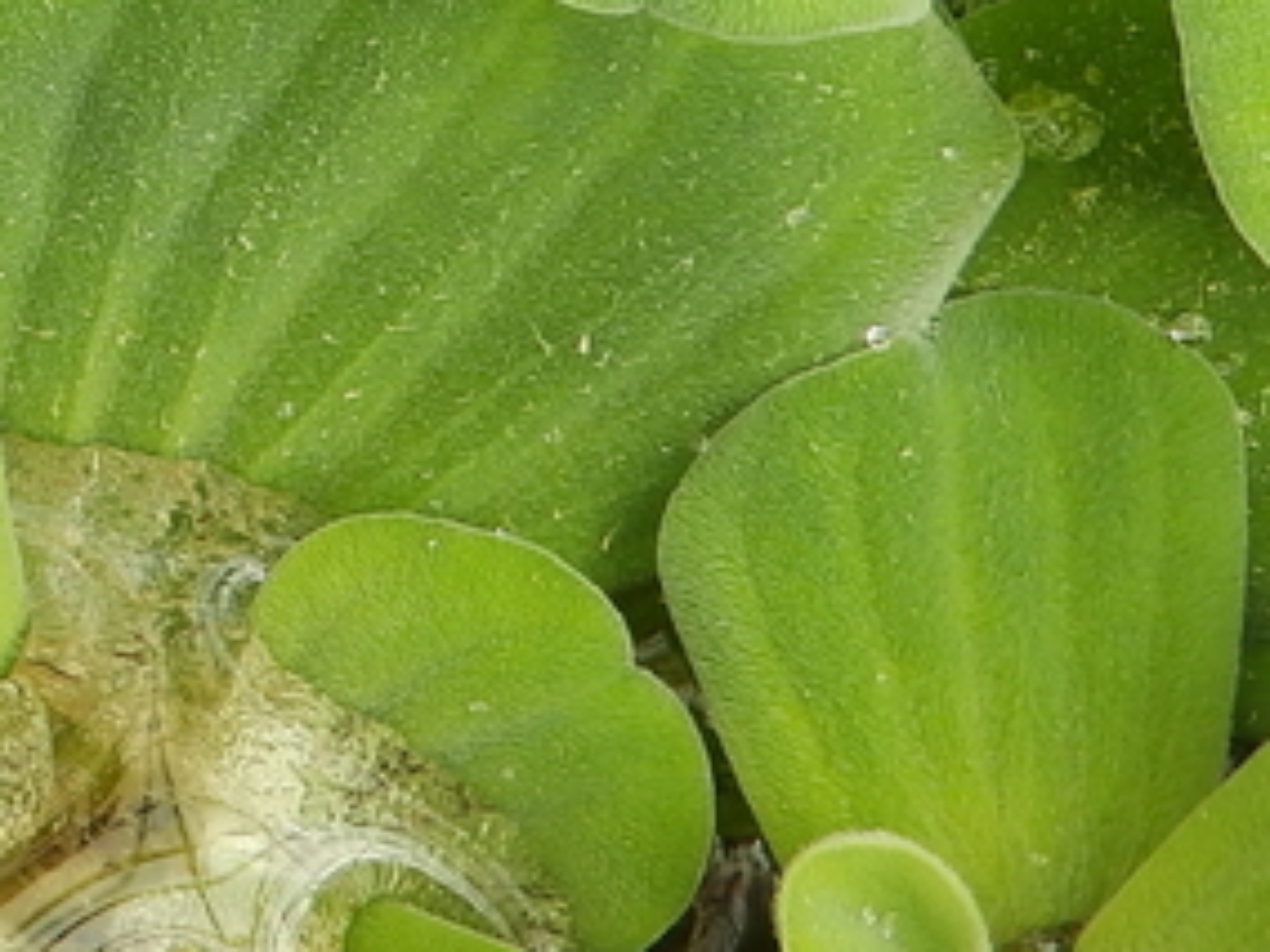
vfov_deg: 6.9
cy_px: -96
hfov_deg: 8.9
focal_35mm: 213
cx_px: -1011
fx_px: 7815
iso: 80
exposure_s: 1/40
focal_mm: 9.6
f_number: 4.4
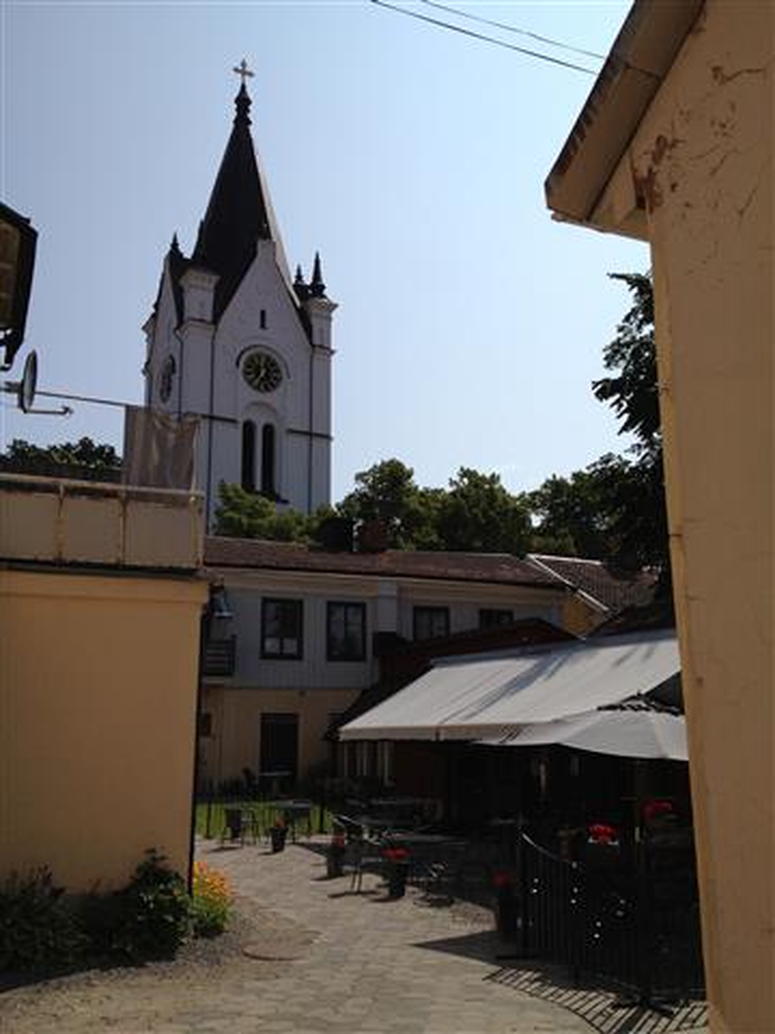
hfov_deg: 40.7
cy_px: 517
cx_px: 388
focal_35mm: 35
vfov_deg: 52.6
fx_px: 1045
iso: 50
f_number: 2.4
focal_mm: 4.28
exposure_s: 1/3690
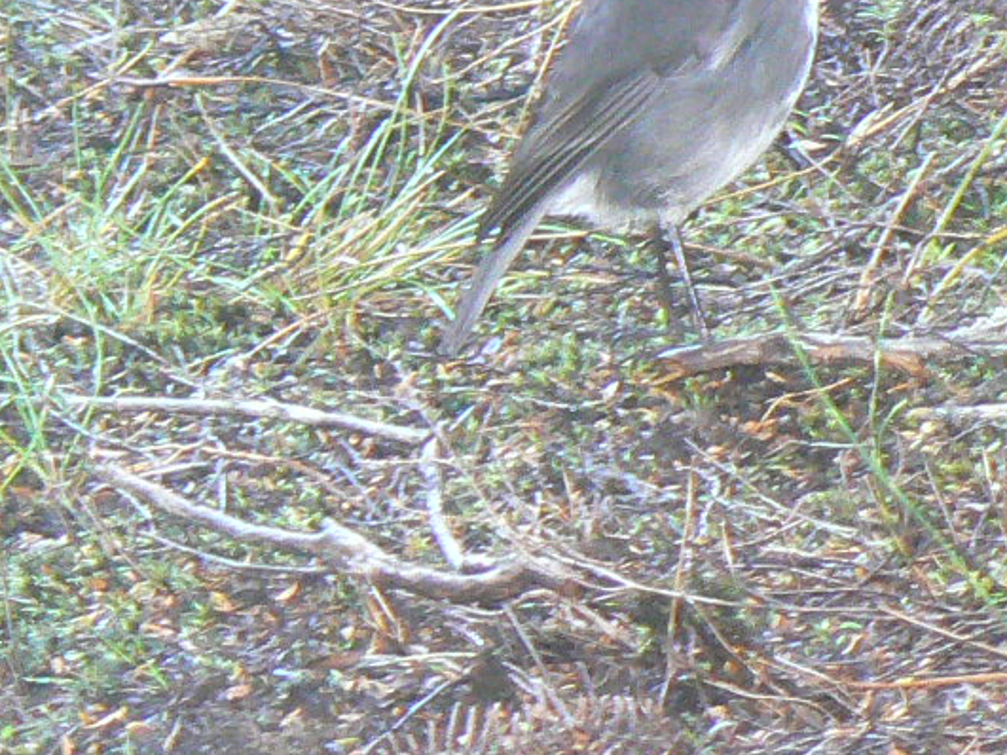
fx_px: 11924
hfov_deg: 4.8
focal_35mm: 410
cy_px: 32
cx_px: 639
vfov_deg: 3.6
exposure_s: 1/30
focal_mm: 20.7
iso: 320
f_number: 3.2
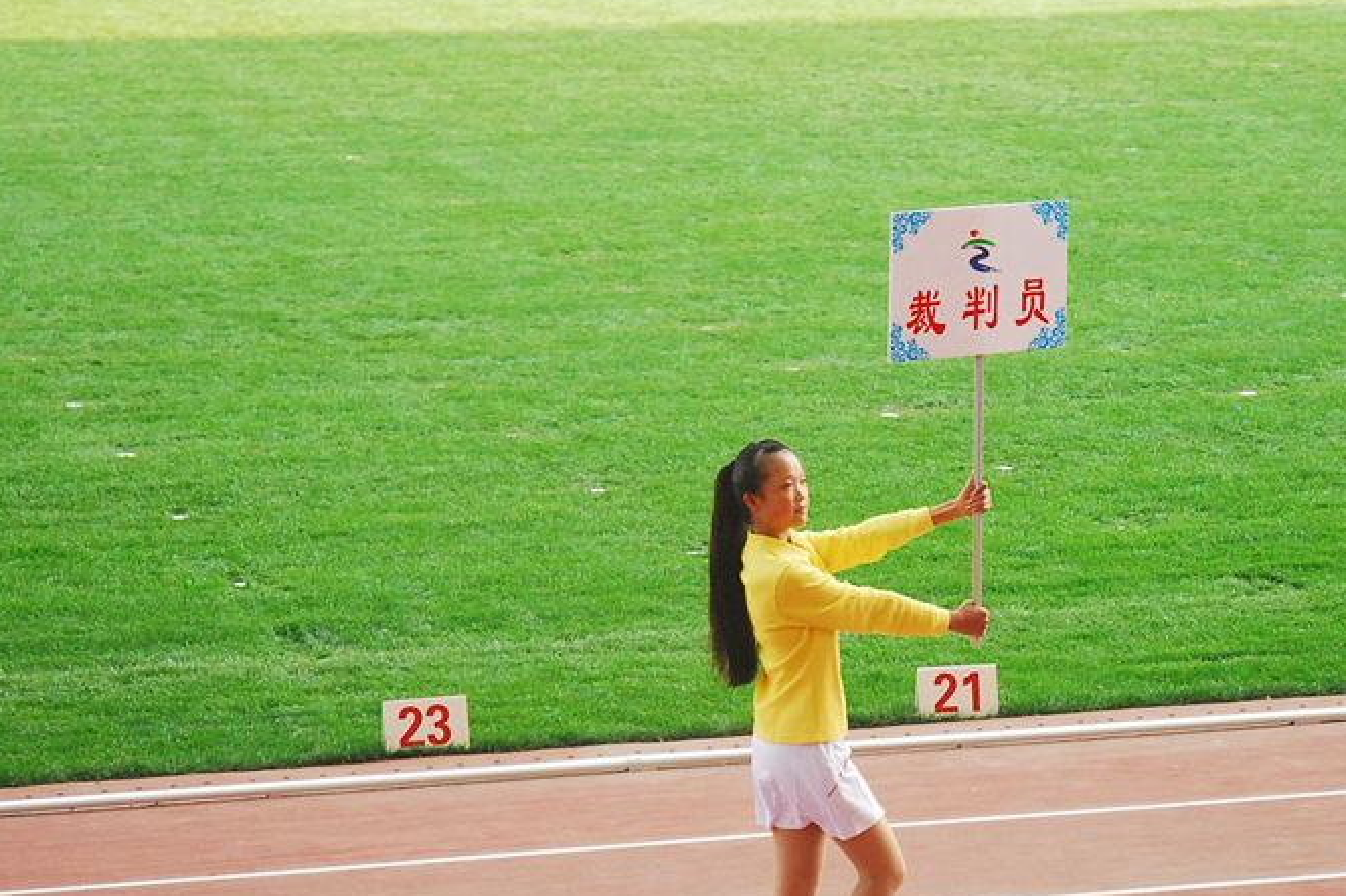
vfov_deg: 9.8
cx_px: 846
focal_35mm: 140
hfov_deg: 14.6
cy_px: 581
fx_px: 5233
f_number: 4.5
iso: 1000
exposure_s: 1/640
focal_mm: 62
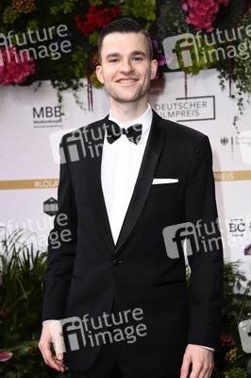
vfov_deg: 22.2
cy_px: 189
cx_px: 126
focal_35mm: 92
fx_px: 964
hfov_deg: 14.8
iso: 500
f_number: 5.6
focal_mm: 92
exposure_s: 1/200
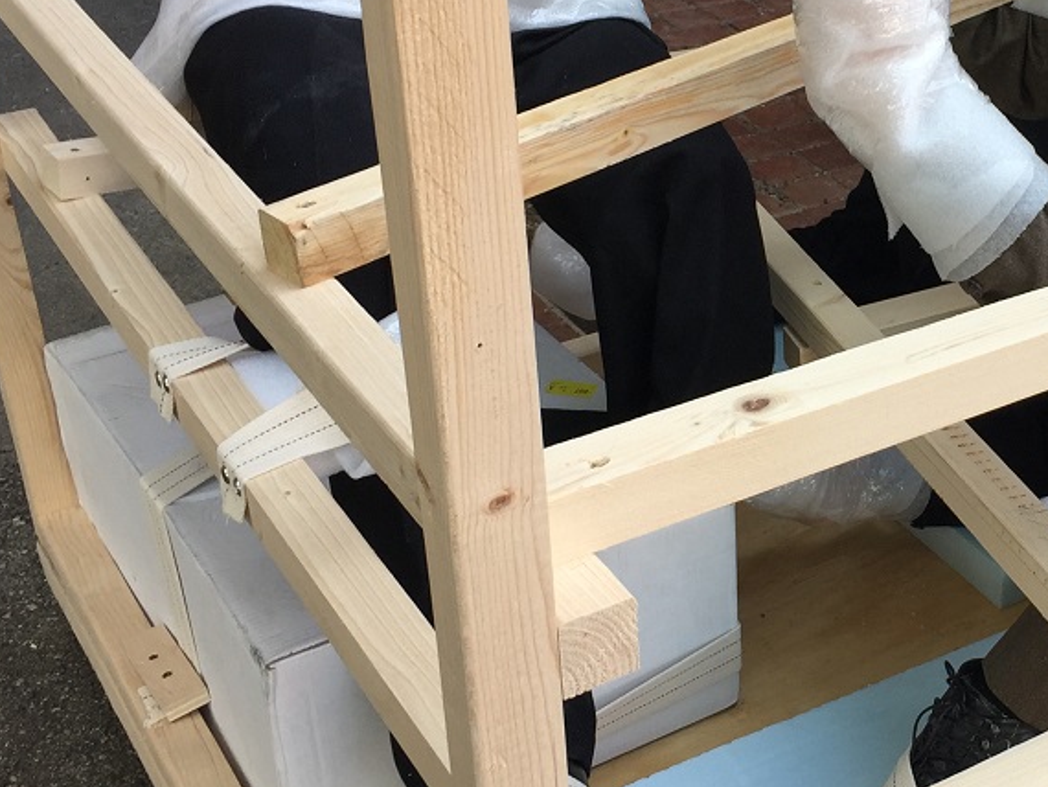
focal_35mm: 61
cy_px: 307
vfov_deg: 24.0
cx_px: 965
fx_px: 1848
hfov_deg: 30.1
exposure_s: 1/153
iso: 32
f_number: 2.2
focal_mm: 4.15
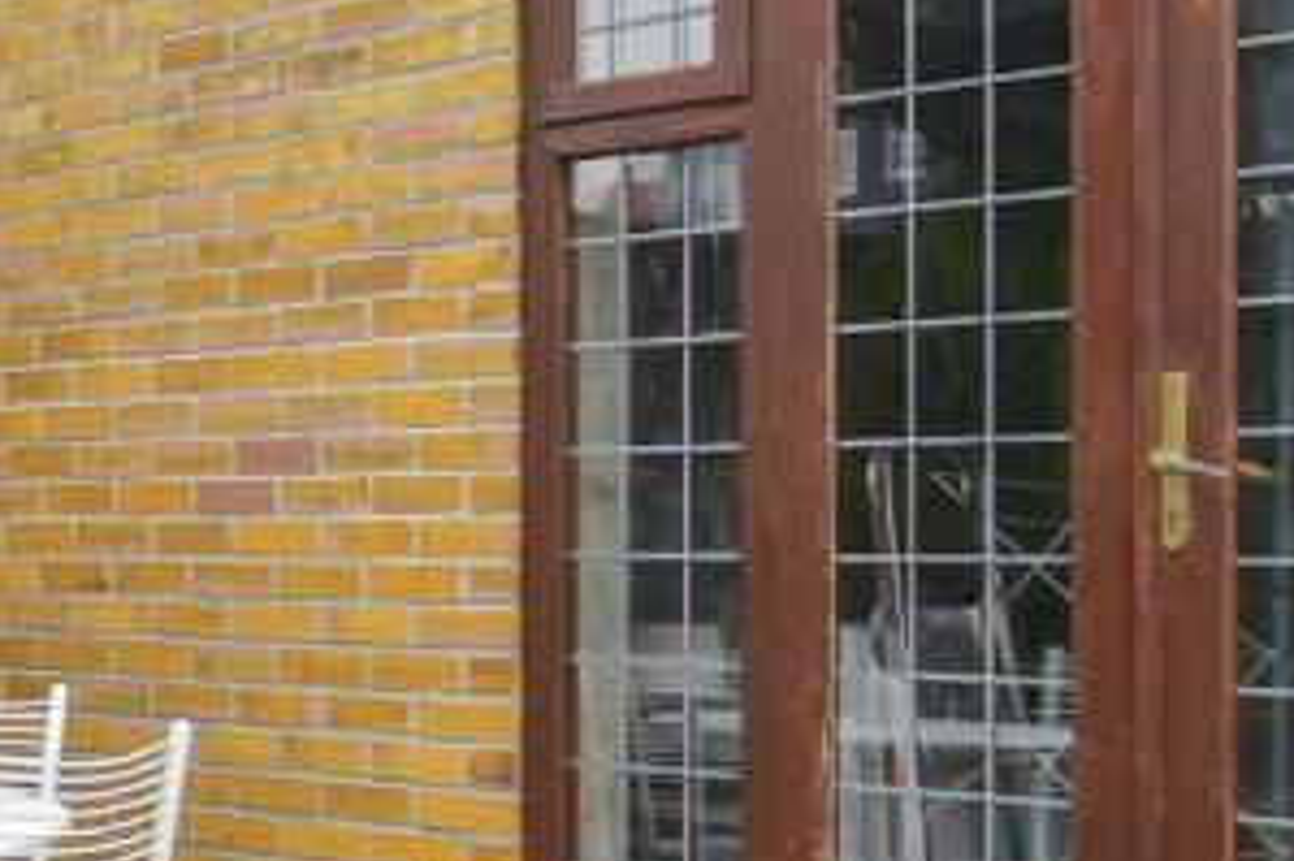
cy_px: 569
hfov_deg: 26.5
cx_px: -9
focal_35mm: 72
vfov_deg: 18.9
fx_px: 2586
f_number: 8
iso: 250
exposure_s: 1/125
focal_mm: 14
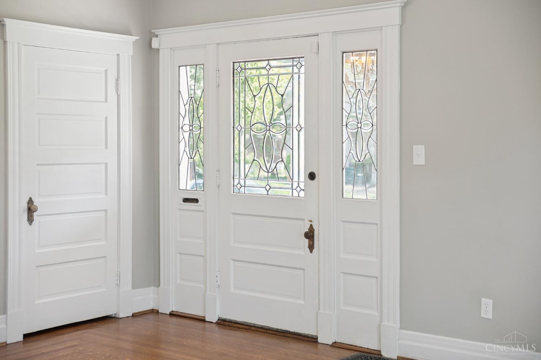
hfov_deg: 36.3
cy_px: 180
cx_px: 270
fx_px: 826
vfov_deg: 24.6
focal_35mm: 55
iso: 160
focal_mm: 55
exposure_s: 1/100
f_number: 2.8
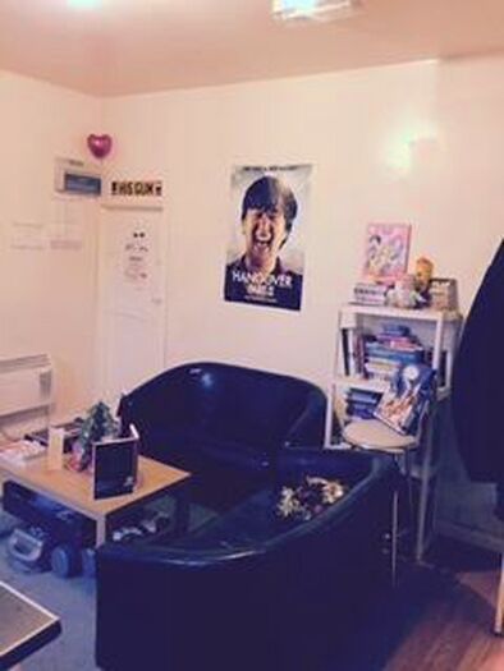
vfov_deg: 61.6
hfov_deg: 48.2
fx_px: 563
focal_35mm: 29
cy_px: 336
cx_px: 252
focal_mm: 4.15
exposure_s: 1/15
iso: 320
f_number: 2.2
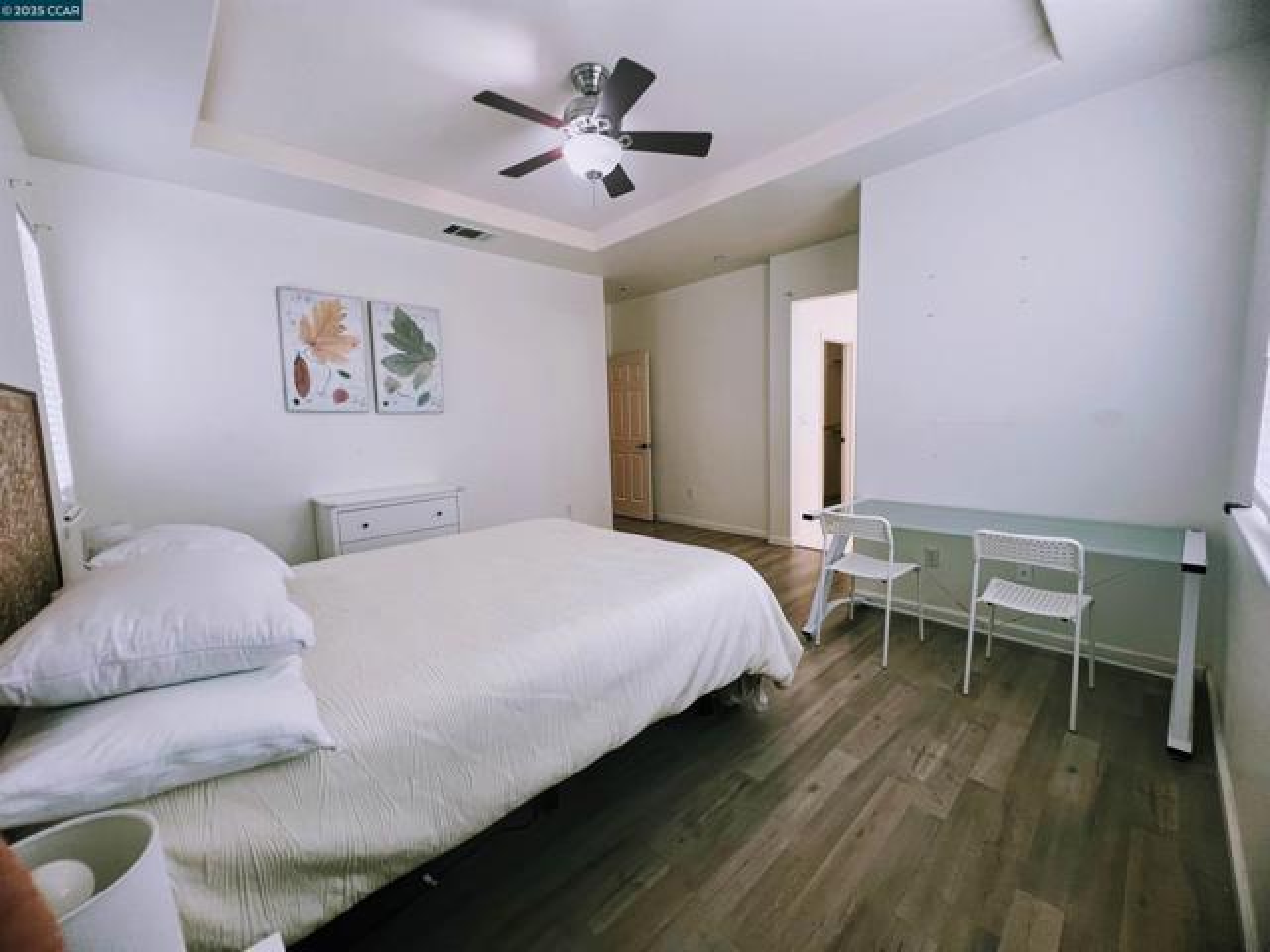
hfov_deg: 106.2
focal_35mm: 13
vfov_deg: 89.9
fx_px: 477
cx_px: 635
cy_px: 476
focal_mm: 1.57
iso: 200
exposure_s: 1/120
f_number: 1.8
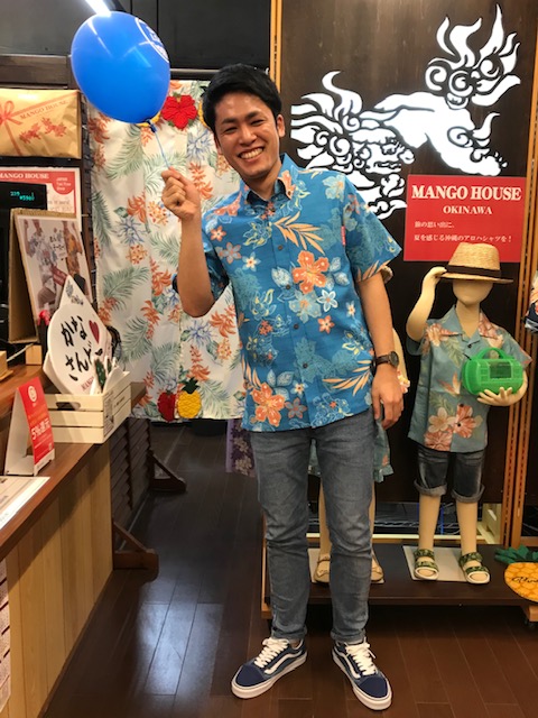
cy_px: 359
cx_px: 269
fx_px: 580
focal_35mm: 28
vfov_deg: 63.4
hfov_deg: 49.7
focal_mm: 3.99
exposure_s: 1/17
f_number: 1.8
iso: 40
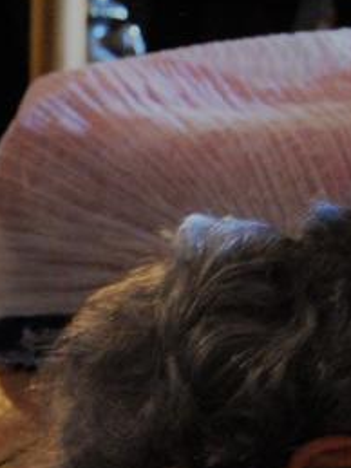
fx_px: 2339
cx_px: -291
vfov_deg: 11.4
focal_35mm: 173
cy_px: 290
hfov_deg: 8.3
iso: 1600
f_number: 4.5
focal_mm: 31
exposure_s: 1/10
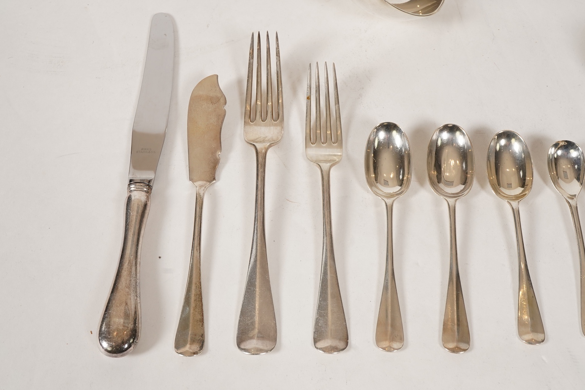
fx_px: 748
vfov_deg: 29.3
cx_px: 292
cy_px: 193
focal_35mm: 46
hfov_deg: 42.7
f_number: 22
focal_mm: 30
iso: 400
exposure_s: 1/125
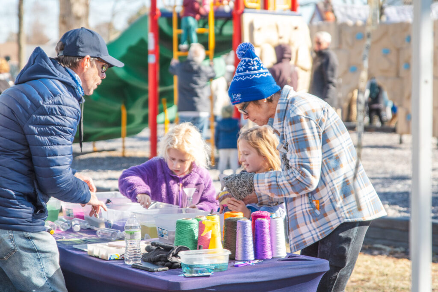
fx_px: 1278
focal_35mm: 105
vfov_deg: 13.0
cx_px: 219
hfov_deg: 19.5
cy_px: 146
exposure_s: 1/2000
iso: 250
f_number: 2.8
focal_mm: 70
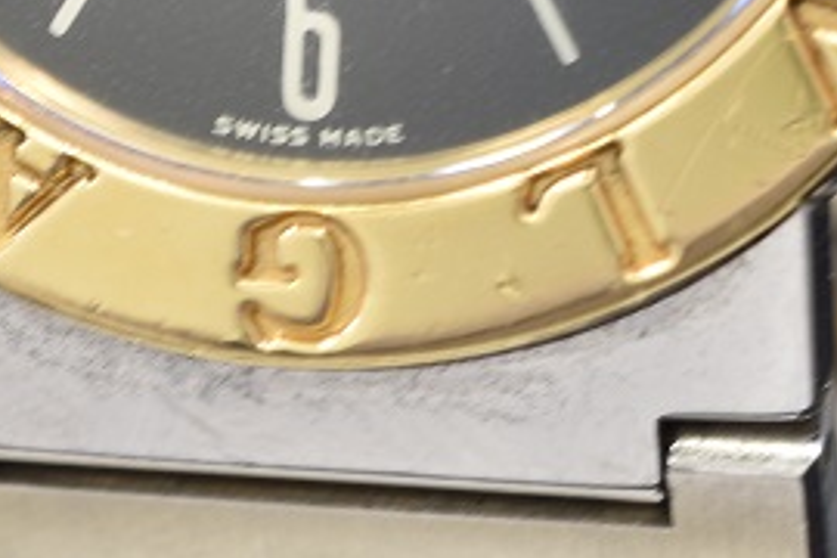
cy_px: -496
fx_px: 13972
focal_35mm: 601
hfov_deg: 3.4
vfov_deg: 2.3
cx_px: -37
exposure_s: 1/2.5
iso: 100
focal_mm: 90
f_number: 10
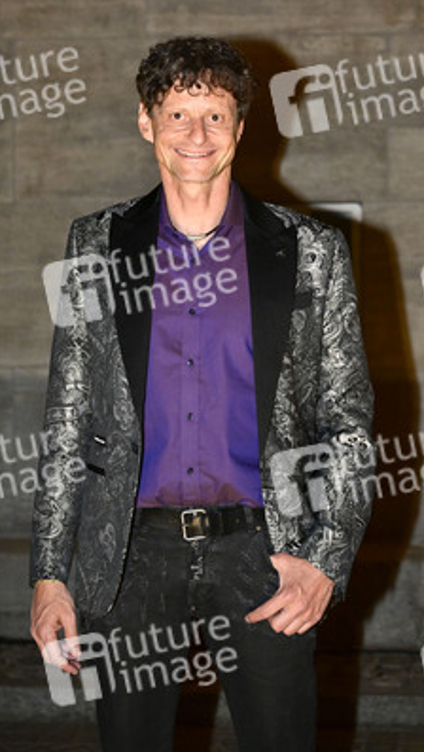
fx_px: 1176
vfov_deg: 35.4
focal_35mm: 59
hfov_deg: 20.4
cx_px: 195
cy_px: 377
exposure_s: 1/200
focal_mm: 56
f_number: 4
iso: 5000
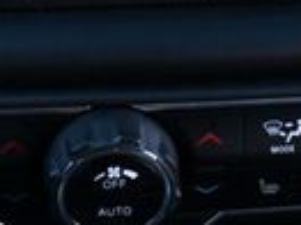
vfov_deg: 8.6
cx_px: 71
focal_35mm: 169
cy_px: -108
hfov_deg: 11.7
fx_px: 1468
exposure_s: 1/250
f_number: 3.5
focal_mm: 18
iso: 640
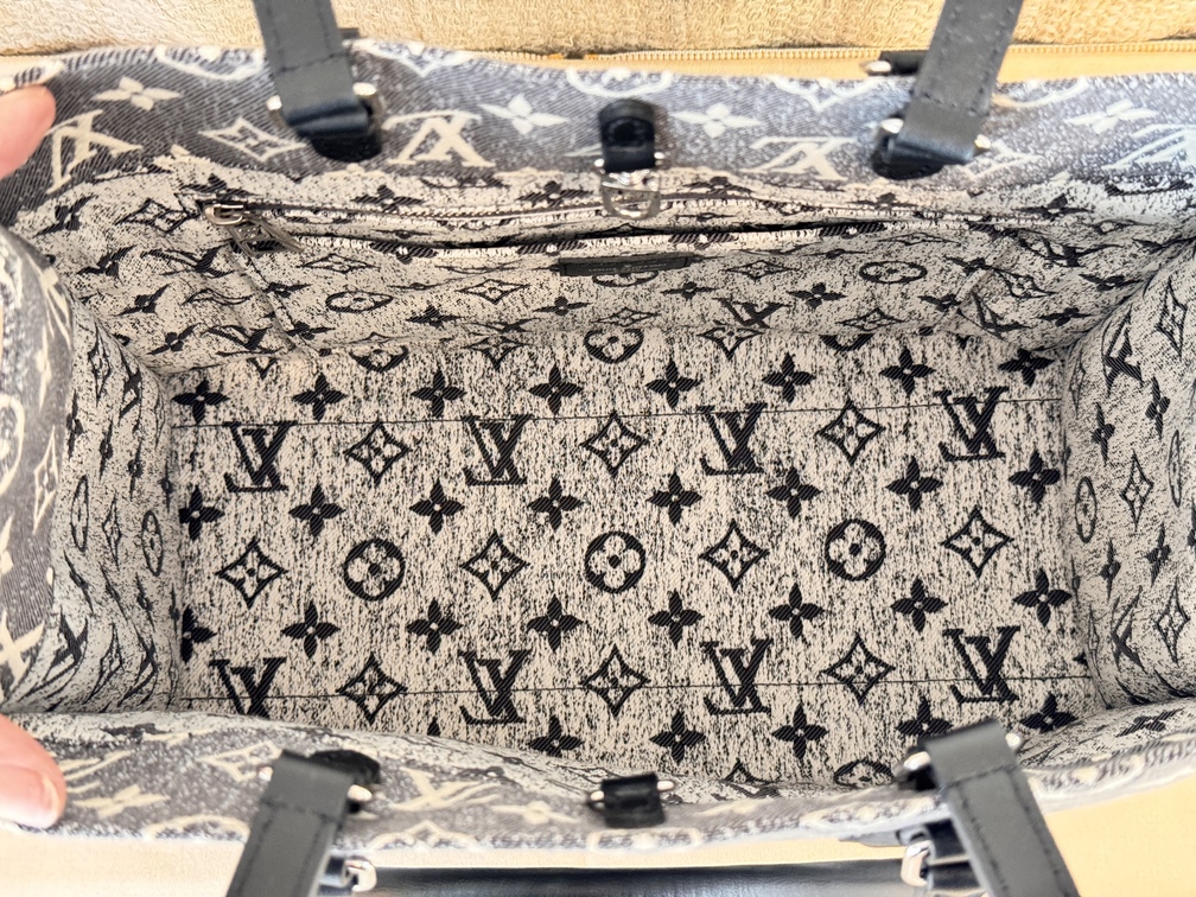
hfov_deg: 39.7
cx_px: 598
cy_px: 448
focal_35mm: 48
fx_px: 1658
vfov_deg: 30.3
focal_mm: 6.76
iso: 400
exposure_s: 1/35
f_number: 1.78
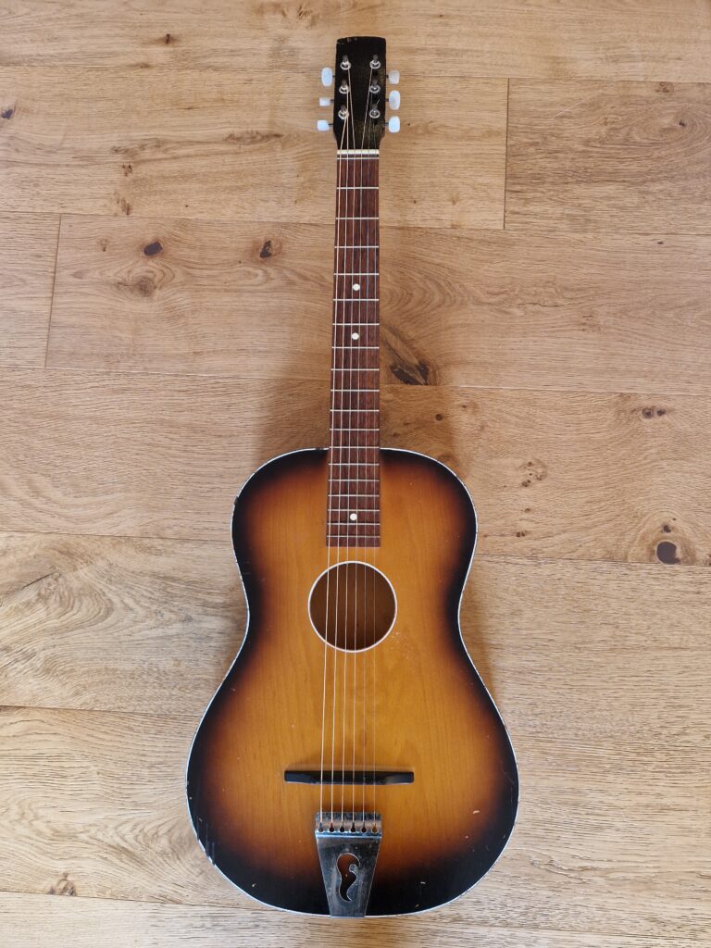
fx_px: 630
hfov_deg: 58.9
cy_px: 474
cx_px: 356
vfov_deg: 73.9
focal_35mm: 23
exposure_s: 1/100
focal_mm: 5.4
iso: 50
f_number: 1.8
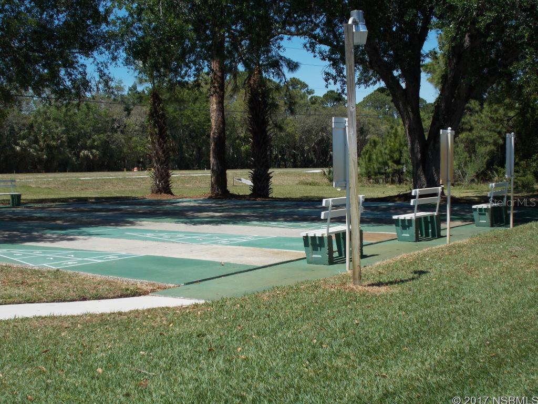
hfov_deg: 38.2
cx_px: 269
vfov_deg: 29.1
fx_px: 777
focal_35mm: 50
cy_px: 202
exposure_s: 1/100
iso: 80
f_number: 11.3
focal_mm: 9
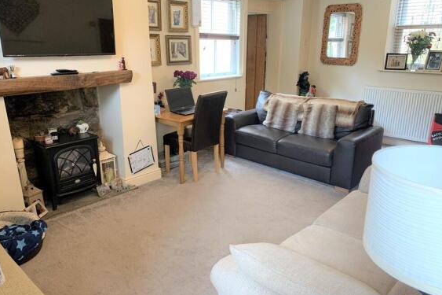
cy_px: 144
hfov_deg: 65.5
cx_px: 226
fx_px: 344
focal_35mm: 28
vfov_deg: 46.4
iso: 160
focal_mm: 4.25
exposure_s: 1/50
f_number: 1.8
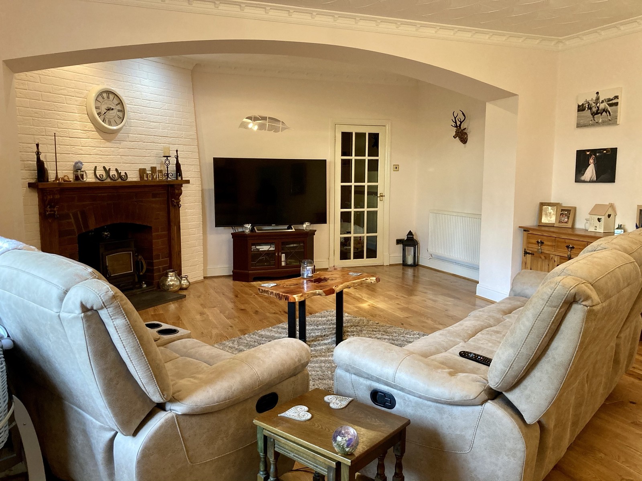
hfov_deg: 63.4
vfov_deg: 49.7
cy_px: 240
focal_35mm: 28
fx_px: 519
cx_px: 321
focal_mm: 3.99
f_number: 1.8
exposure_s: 1/50
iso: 200
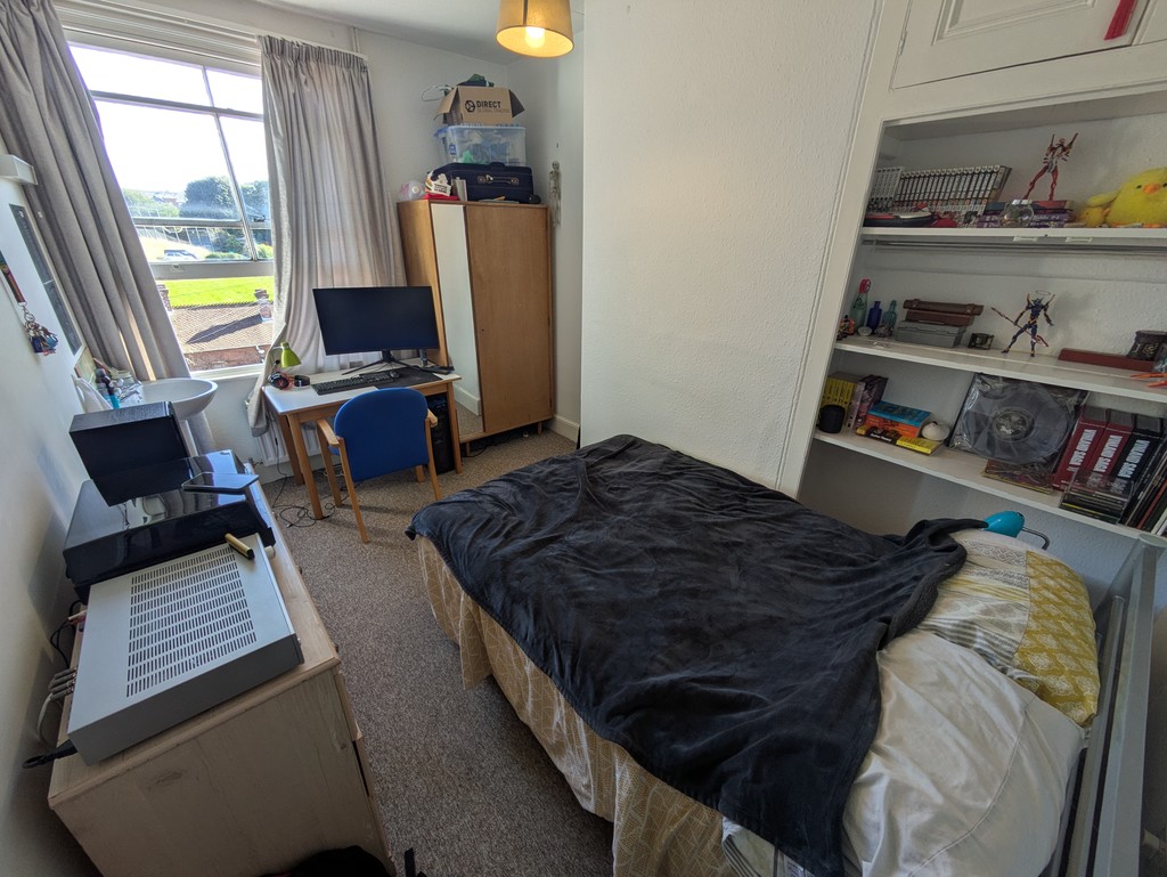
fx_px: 472
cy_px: 438
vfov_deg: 85.7
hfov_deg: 102.0
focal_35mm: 14
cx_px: 584
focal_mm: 1.83
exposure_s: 1/125
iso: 57
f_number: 2.2
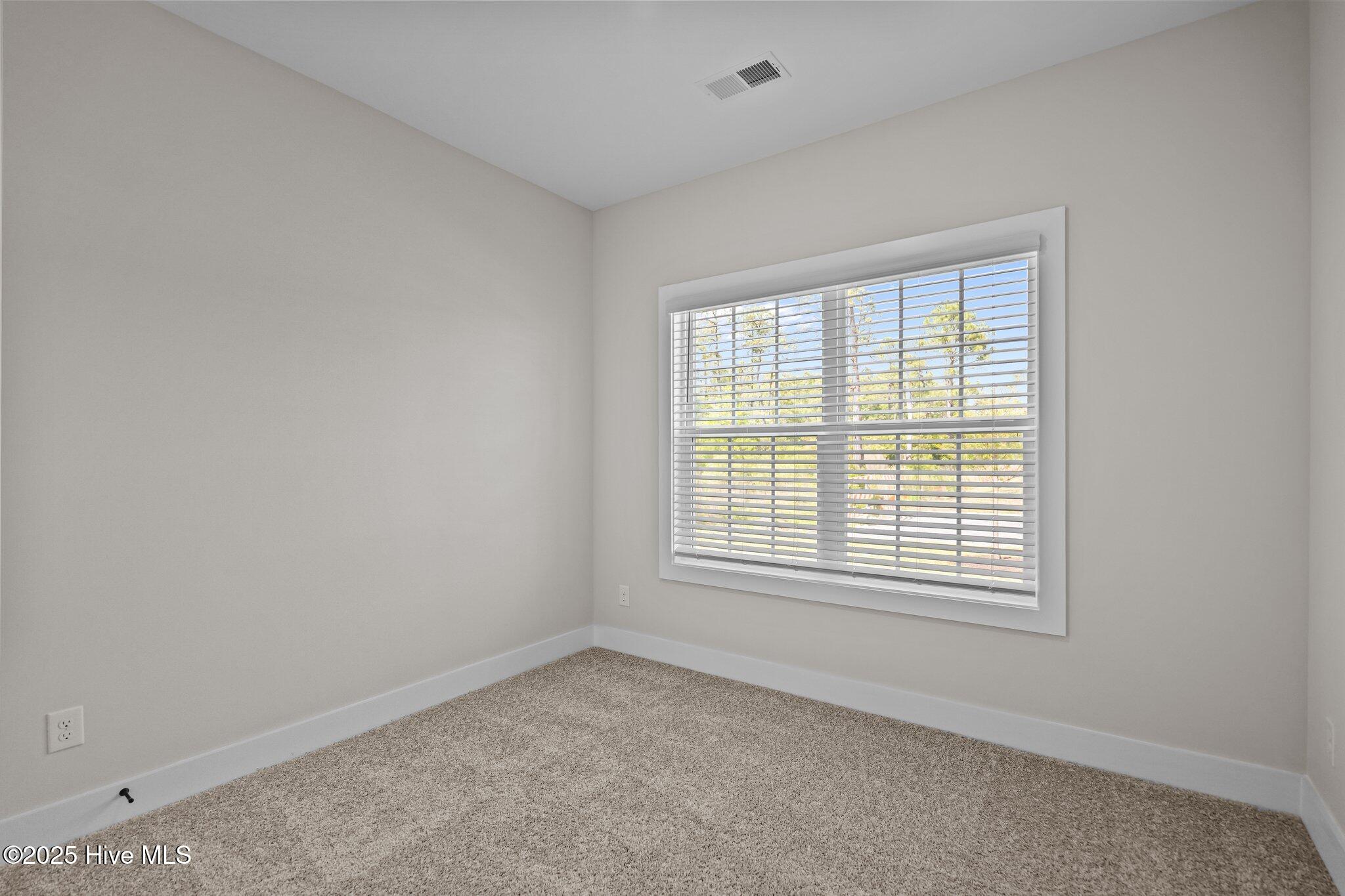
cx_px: 672
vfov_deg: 73.7
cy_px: 448
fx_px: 598
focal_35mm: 16
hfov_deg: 96.7
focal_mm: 16
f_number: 4
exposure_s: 1/25
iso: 320
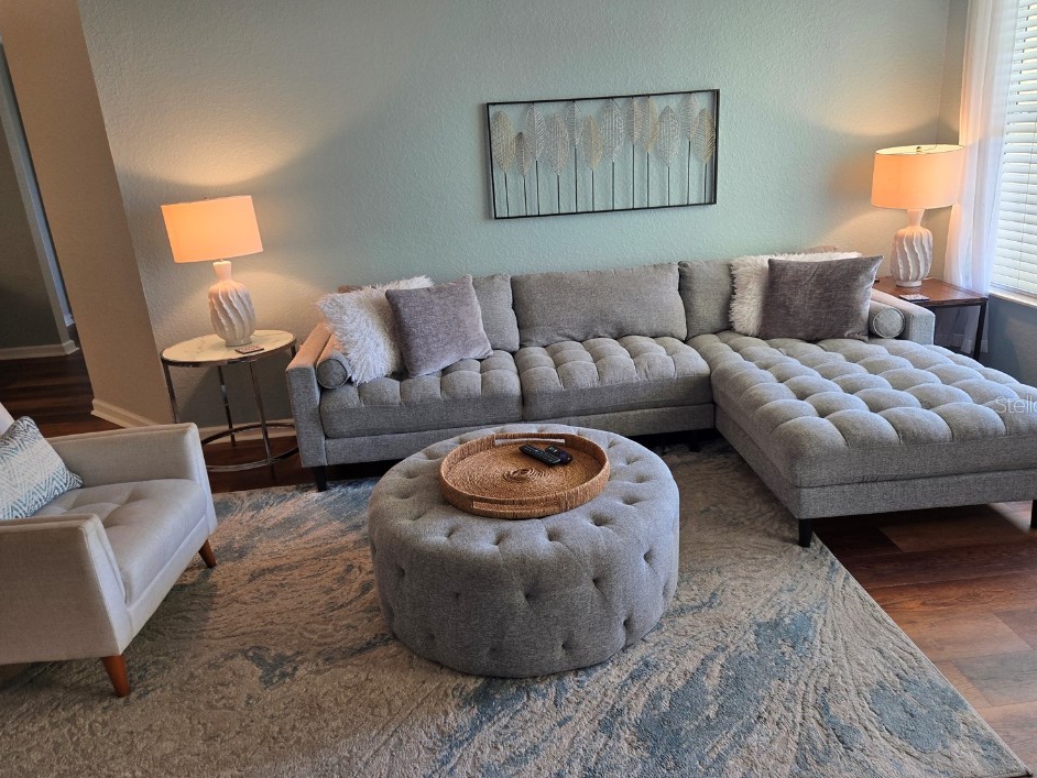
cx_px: 535
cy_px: 404
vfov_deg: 54.9
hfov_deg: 69.4
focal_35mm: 25
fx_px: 749
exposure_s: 1/120
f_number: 1.8
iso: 80
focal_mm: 5.4
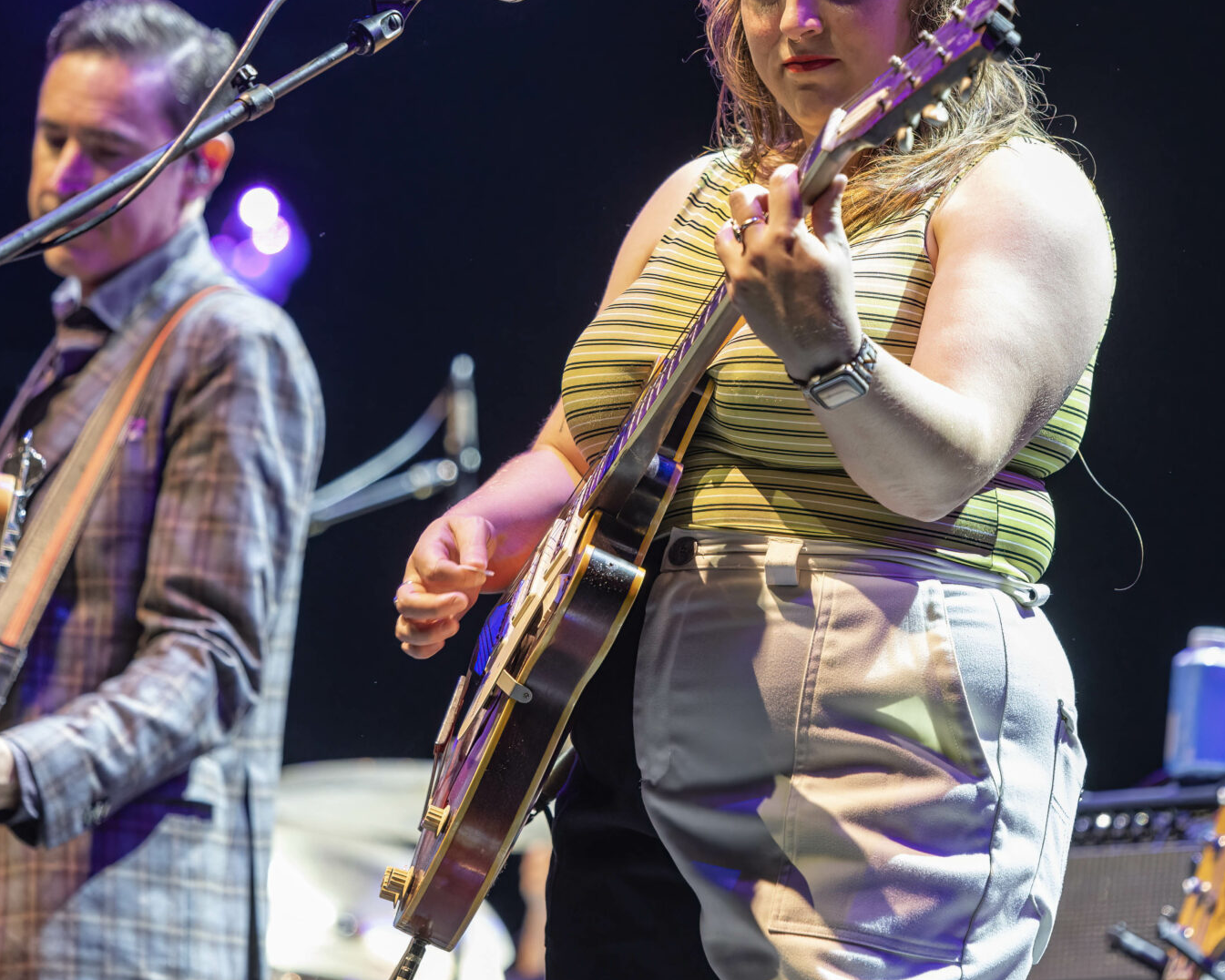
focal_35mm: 241
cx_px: 727
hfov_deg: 8.0
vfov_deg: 6.4
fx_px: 8738
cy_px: 373
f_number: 2.8
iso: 2000
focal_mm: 135
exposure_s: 1/500
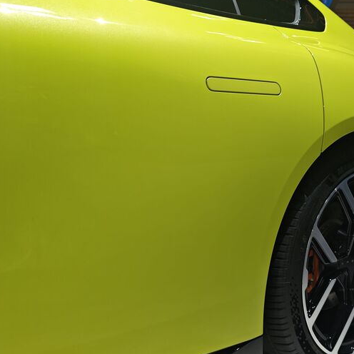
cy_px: 185
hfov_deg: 46.4
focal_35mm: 35
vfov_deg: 47.2
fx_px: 405
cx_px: 240
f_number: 1.63
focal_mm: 8.72
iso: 50
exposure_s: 1/100
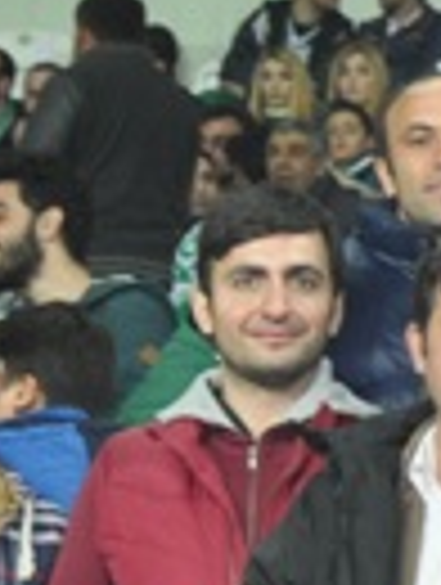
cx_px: 666
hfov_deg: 5.9
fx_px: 4199
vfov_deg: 8.0
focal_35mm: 248
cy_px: 241
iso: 800
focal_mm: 50
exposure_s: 1/60
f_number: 4.5
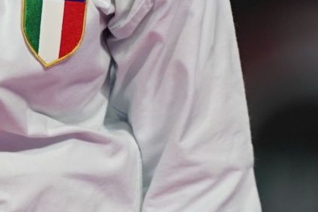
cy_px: -133
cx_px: -83
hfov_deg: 0.8
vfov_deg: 0.5
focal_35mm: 2578
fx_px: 22762
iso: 800
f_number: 2.8
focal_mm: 400
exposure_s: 1/500
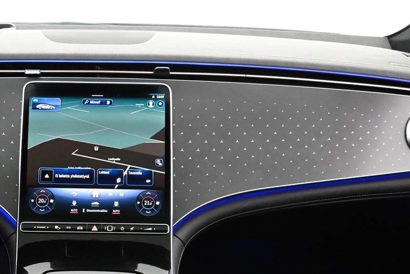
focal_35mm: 49
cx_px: 90
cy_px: 248
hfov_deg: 39.0
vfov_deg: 26.6
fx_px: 558
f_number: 3.5
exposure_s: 1/60
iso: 6400
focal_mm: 16
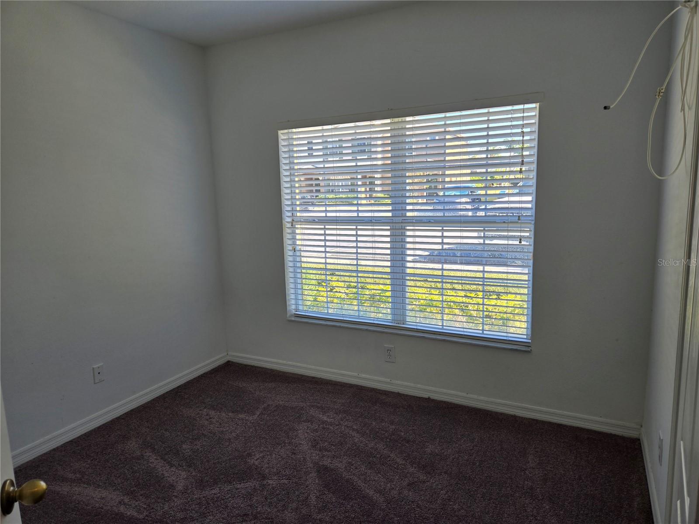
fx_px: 464
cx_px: 350
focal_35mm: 23
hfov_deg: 73.9
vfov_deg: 58.9
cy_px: 262
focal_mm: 5.4
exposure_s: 1/137
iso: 25
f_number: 1.8
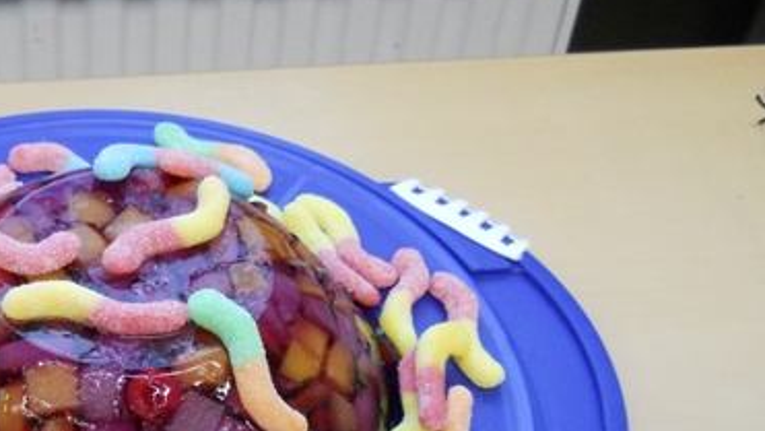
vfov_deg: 15.3
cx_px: 188
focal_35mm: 77
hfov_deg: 27.1
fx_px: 1562
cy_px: 466
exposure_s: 1/50
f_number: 3.1
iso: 400
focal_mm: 6.72
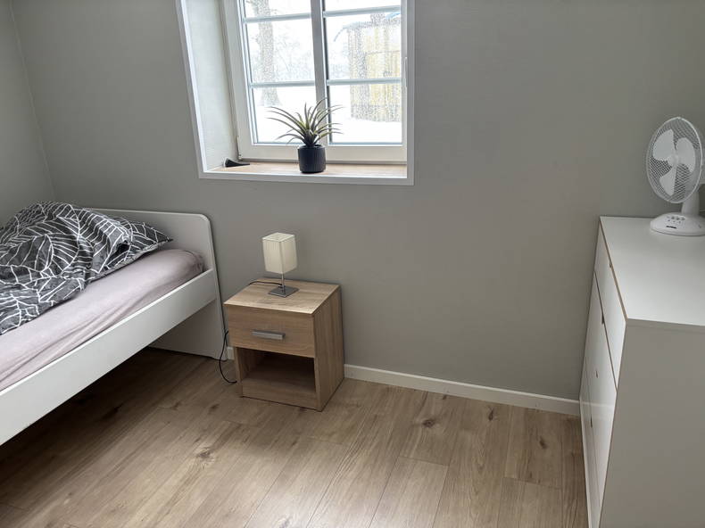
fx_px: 529
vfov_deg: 53.0
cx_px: 352
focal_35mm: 26
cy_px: 264
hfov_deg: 67.3
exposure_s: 1/60
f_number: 1.6
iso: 160
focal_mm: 5.96
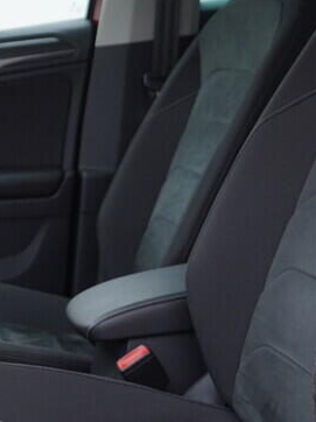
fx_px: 1194
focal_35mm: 98
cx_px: -128
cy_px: 149
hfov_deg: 14.3
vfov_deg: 20.0
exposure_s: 1/50
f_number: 3.2
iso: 125
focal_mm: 24
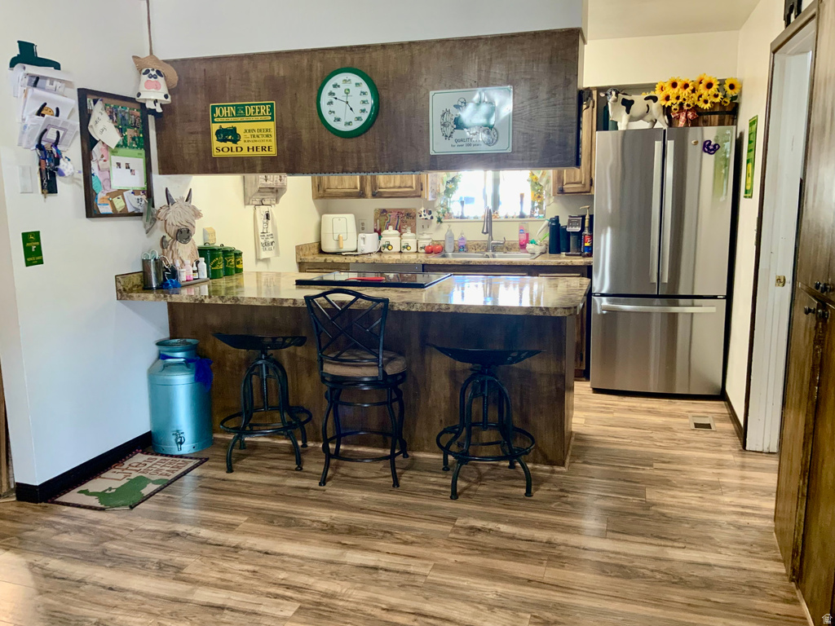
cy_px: 313
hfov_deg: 61.7
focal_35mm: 29
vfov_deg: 48.2
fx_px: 700
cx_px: 418
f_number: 1.8
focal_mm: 3
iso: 125
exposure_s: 1/60
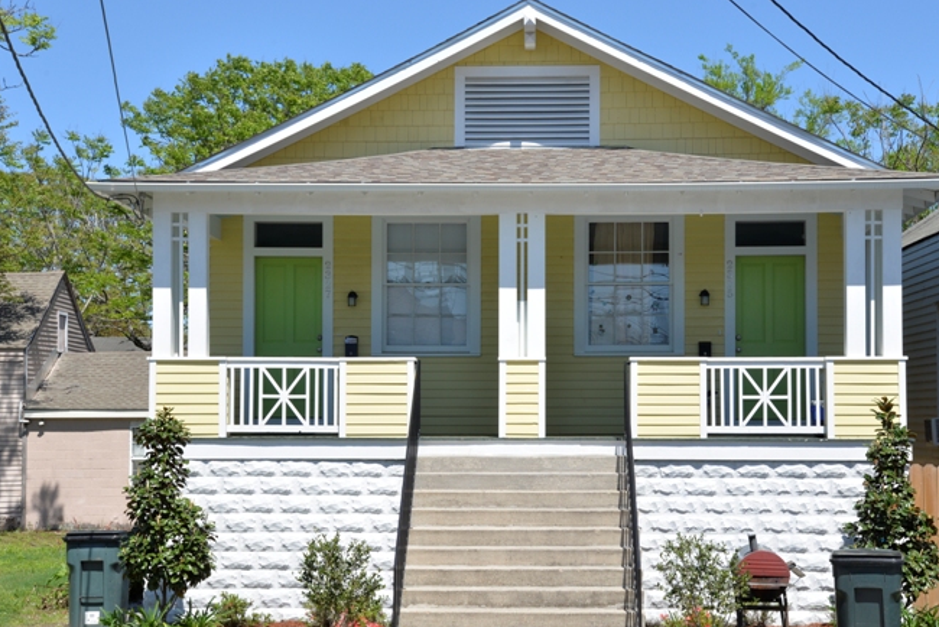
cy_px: 353
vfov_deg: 21.3
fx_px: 1670
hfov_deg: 31.4
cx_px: 493
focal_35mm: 64
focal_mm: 52
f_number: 11
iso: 200
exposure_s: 1/200
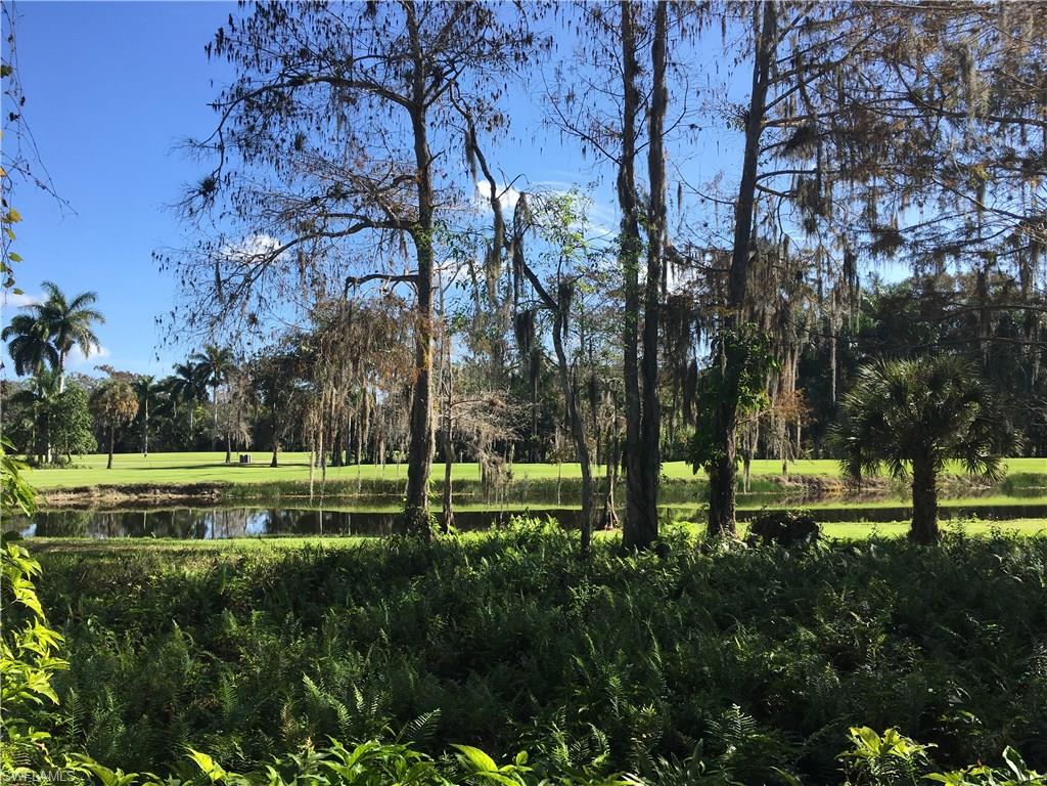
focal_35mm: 29
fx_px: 877
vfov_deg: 48.2
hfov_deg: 61.7
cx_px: 524
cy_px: 393
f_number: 2.2
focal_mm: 4.15
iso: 25
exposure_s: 1/874
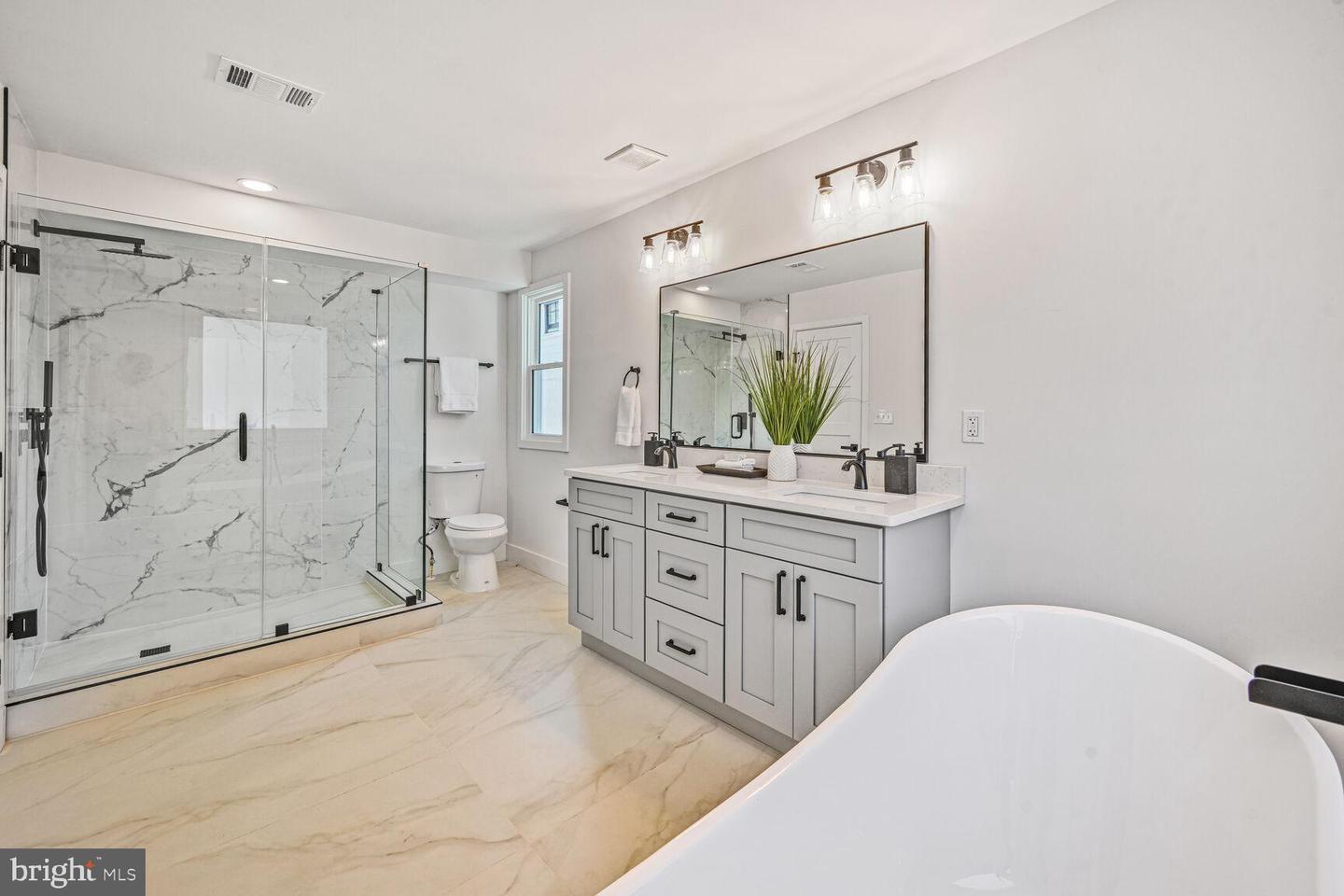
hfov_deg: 104.3
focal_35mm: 14
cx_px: 672
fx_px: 523
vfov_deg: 81.2
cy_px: 448
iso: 200
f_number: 9
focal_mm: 14
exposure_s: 1/125
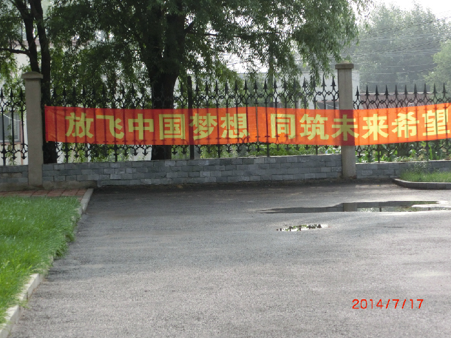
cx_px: 226
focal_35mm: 143
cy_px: 169
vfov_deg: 10.4
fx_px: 1863
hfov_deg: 13.8
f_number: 5.8
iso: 400
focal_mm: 25.5
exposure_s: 1/800
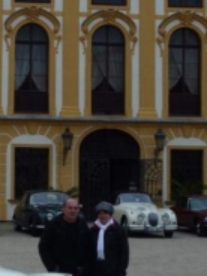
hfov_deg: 11.1
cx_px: 20
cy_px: 74
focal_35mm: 133
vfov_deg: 14.8
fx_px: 1060
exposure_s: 1/640
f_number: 4.1
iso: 100
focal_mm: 8.7
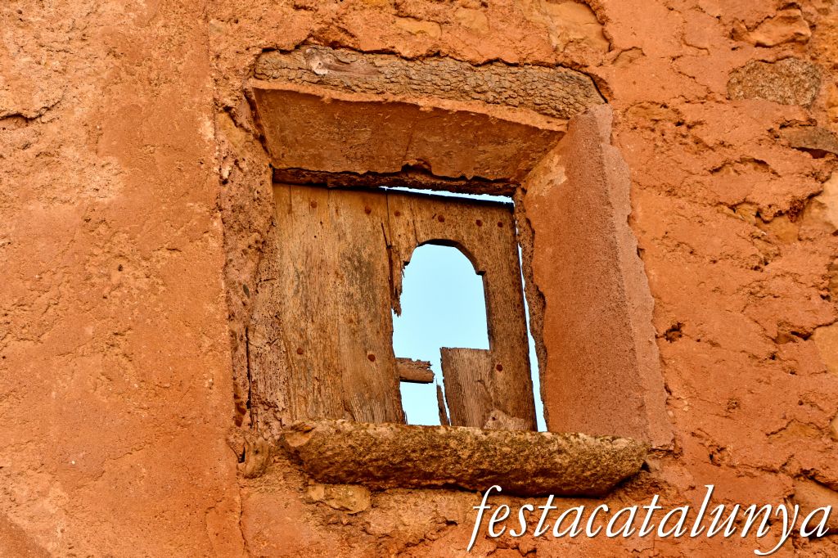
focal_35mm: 112
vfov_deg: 12.2
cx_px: 419
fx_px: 2618
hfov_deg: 18.2
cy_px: 279
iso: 500
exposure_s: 1/400
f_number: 10
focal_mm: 75
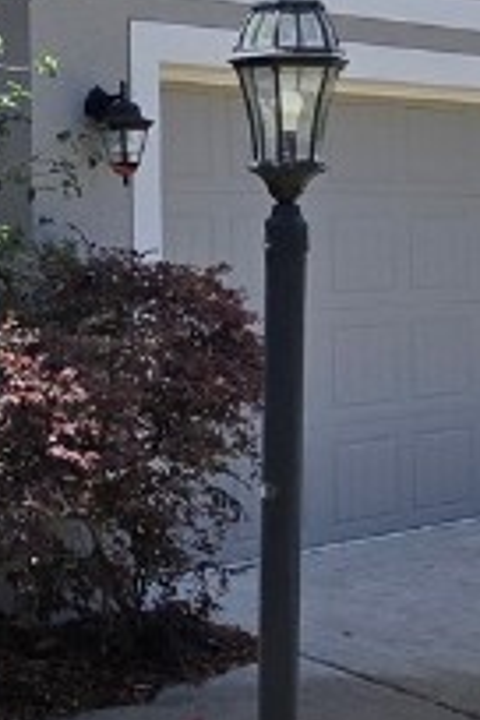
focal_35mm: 68
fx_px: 1360
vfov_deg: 29.4
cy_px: 233
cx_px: -46
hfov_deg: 19.2
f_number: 2.2
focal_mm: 2.2
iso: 50
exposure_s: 1/2175
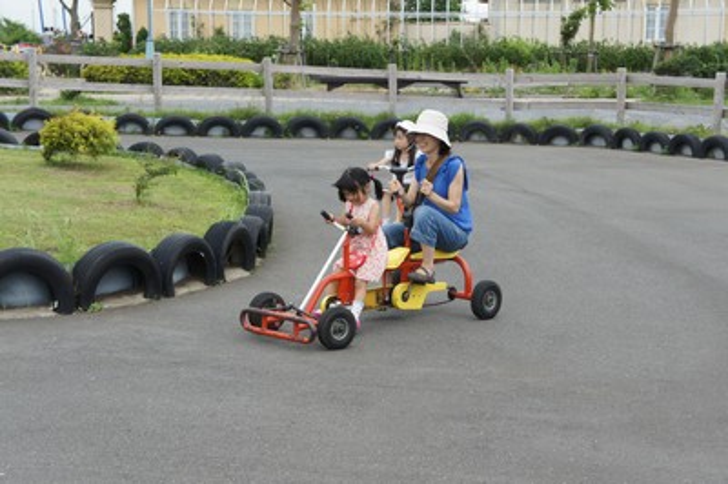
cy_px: 242
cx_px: 364
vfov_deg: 19.7
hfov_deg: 29.3
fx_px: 1394
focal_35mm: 69
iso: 200
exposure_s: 1/160
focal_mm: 46
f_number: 7.1
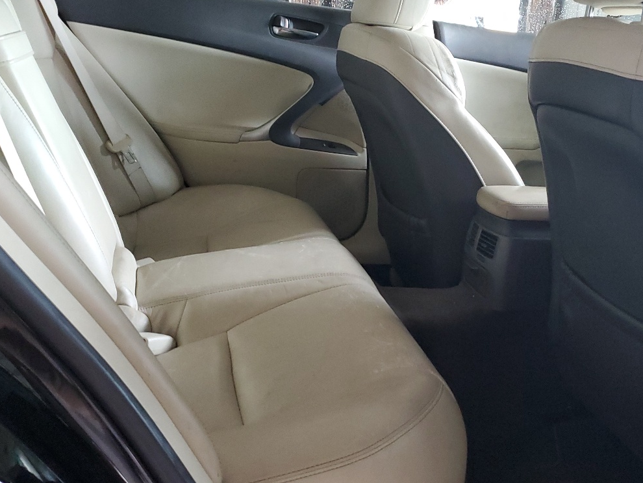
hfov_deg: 44.7
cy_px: 233
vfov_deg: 34.4
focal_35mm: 42
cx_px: 350
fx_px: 780
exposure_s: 1/40
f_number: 1.5
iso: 348
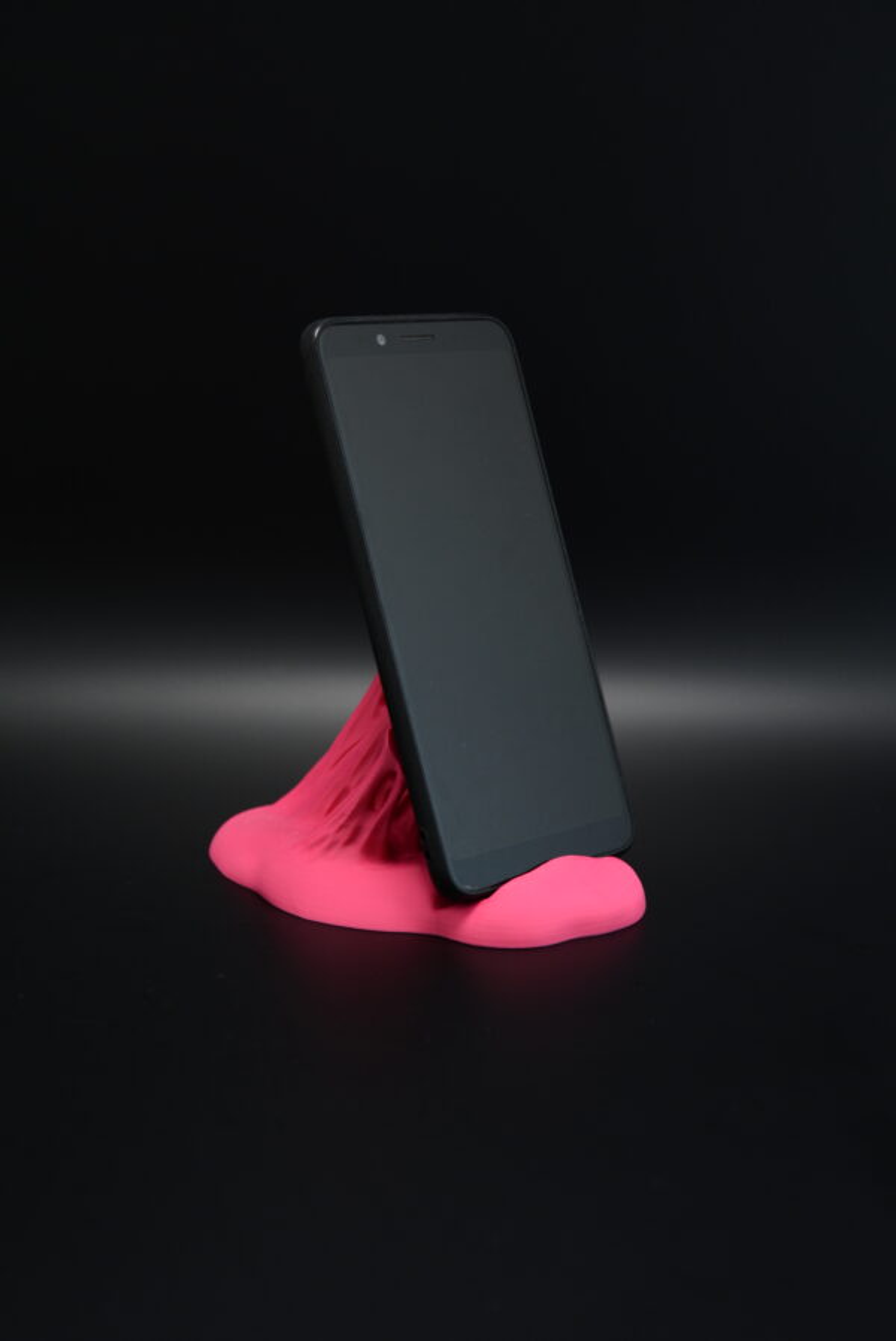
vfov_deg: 35.0
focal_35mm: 57
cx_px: 448
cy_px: 670
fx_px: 2125
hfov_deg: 23.8
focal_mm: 38
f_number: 4.5
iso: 500
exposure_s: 1/60
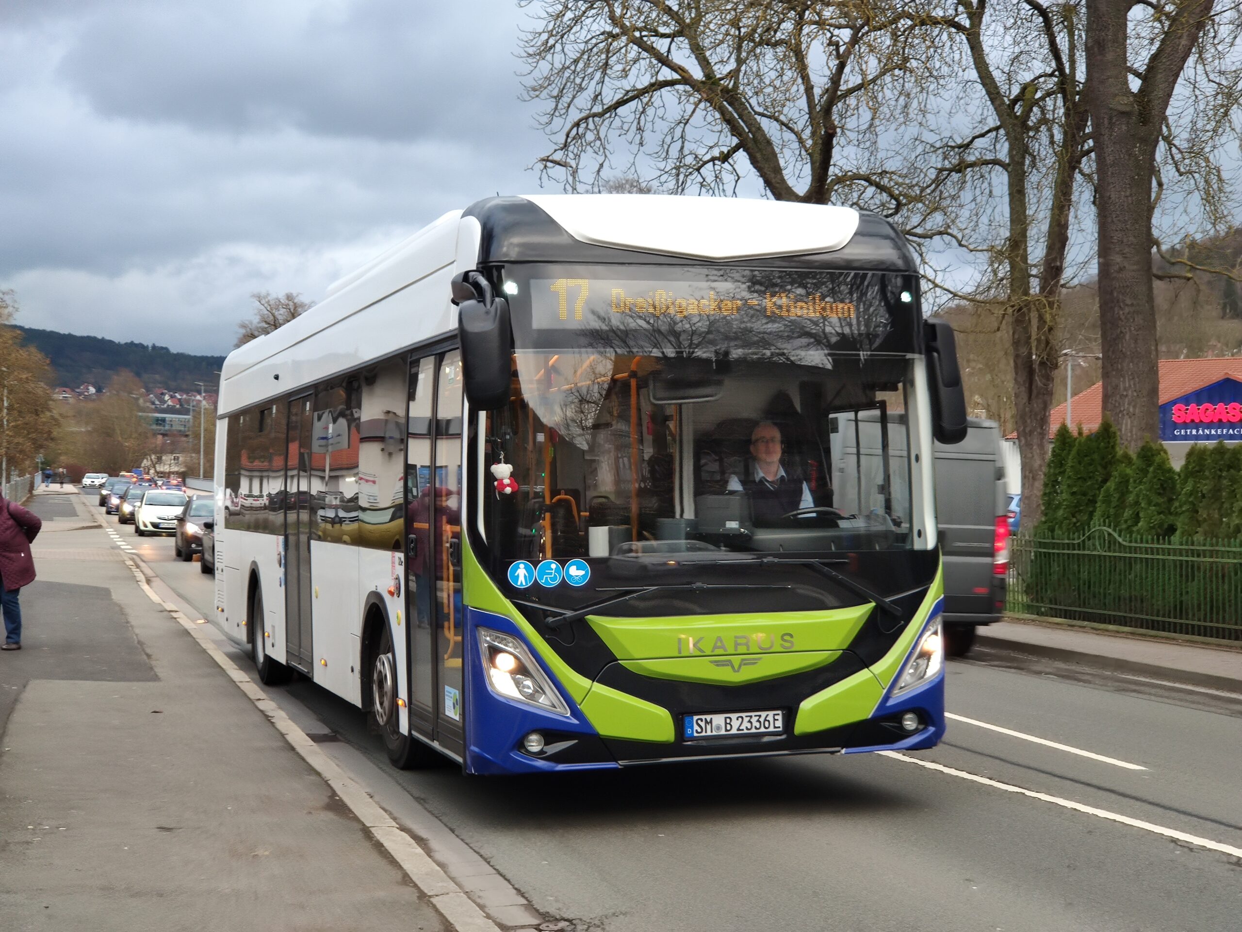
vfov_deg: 28.6
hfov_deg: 37.5
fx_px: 1830
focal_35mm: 51
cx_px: 621
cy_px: 466
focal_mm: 6.22
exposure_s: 1/100
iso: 298
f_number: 2.2
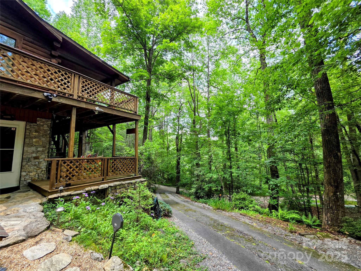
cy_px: 136
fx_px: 136
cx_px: 180
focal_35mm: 13
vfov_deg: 89.9
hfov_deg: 106.2
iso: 40
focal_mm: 2.2
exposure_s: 1/120
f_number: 1.9
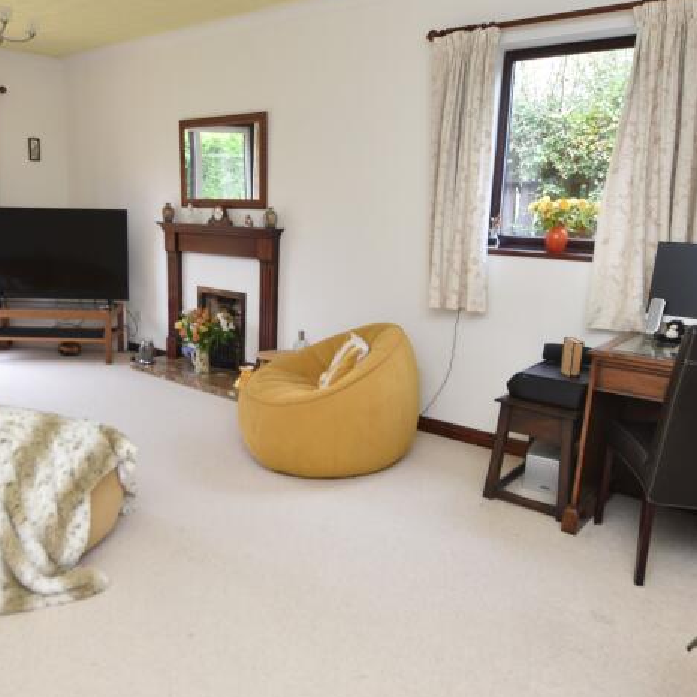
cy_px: 355
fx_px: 638
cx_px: 274
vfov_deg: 57.3
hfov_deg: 56.8
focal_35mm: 28
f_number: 3.5
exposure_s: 1/15
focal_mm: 10
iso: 200
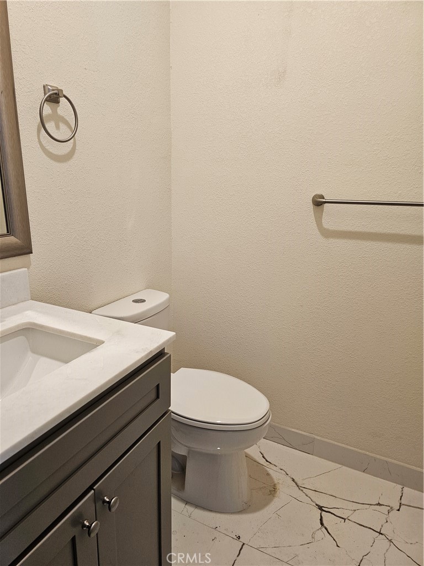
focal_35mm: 23
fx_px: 376
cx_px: 212
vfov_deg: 73.9
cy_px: 283
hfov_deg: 58.9
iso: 320
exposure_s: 1/120
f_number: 1.7
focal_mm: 6.3
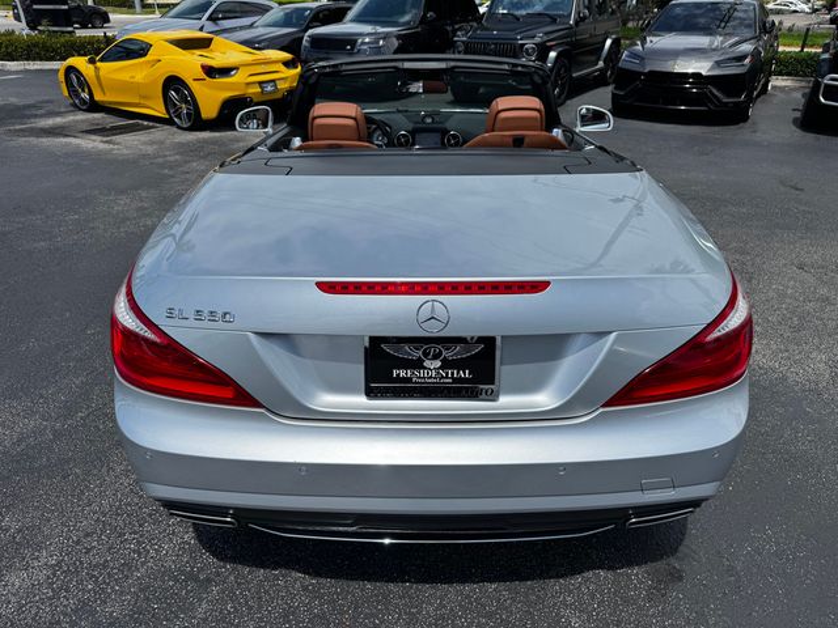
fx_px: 581
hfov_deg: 71.6
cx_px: 419
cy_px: 314
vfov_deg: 56.8
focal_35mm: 24
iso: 80
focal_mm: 6.76
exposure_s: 1/4310
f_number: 1.78
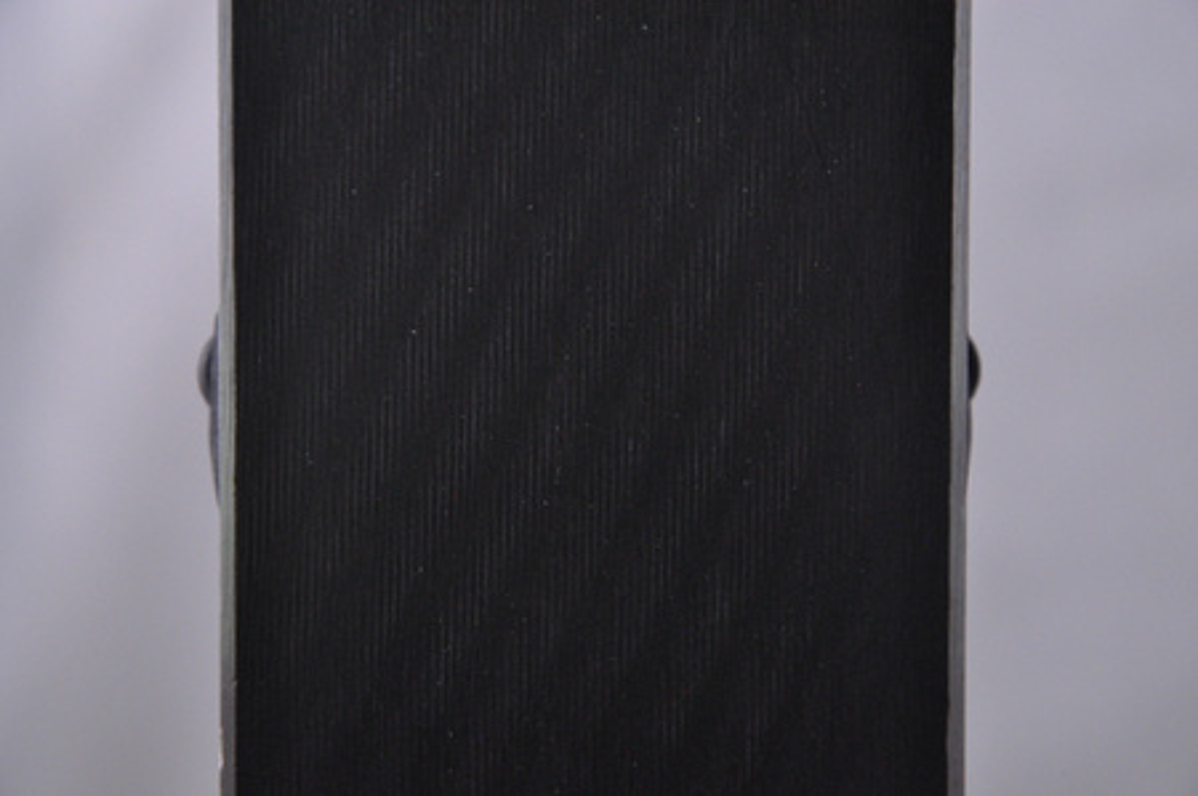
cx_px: 599
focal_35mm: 158
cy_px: 398
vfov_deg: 8.7
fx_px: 5235
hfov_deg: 13.1
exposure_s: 1/125
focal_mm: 105
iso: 3200
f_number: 9.5
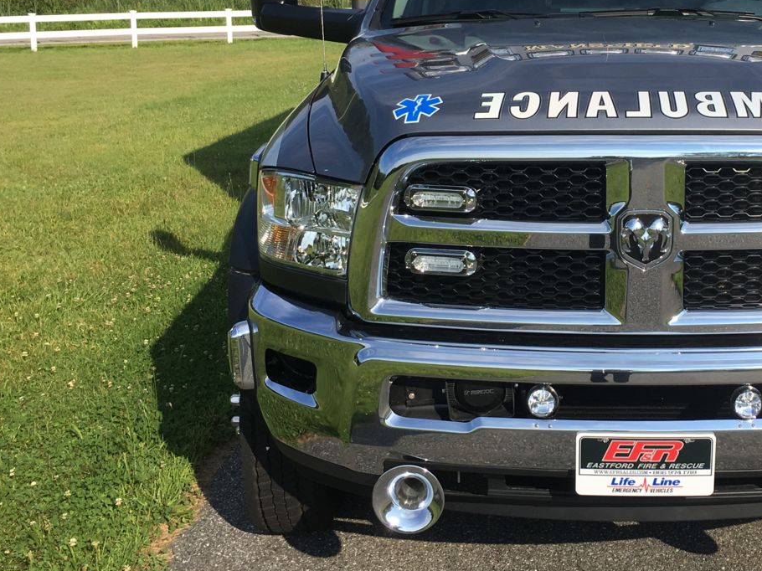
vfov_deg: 28.2
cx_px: 566
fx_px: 1122
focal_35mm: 51
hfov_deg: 36.7
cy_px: 155
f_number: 2.2
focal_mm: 4.15
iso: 25
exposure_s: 1/1603
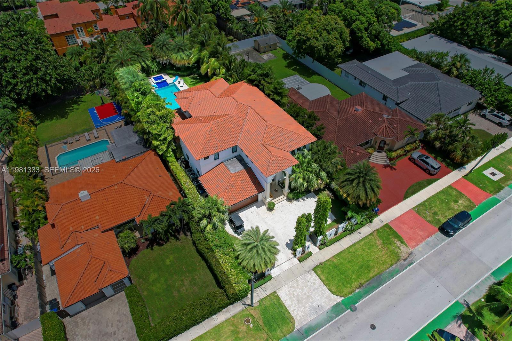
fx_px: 313
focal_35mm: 22
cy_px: 170
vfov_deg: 57.2
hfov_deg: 78.6
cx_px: 256
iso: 100
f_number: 2.8
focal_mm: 8.38
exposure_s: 1/4000
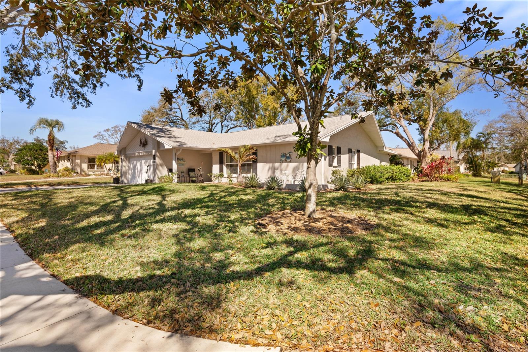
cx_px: 264
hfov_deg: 88.4
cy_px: 176
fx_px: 271
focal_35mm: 18
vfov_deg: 66.0
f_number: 9
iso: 250
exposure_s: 1/400
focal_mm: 18.5
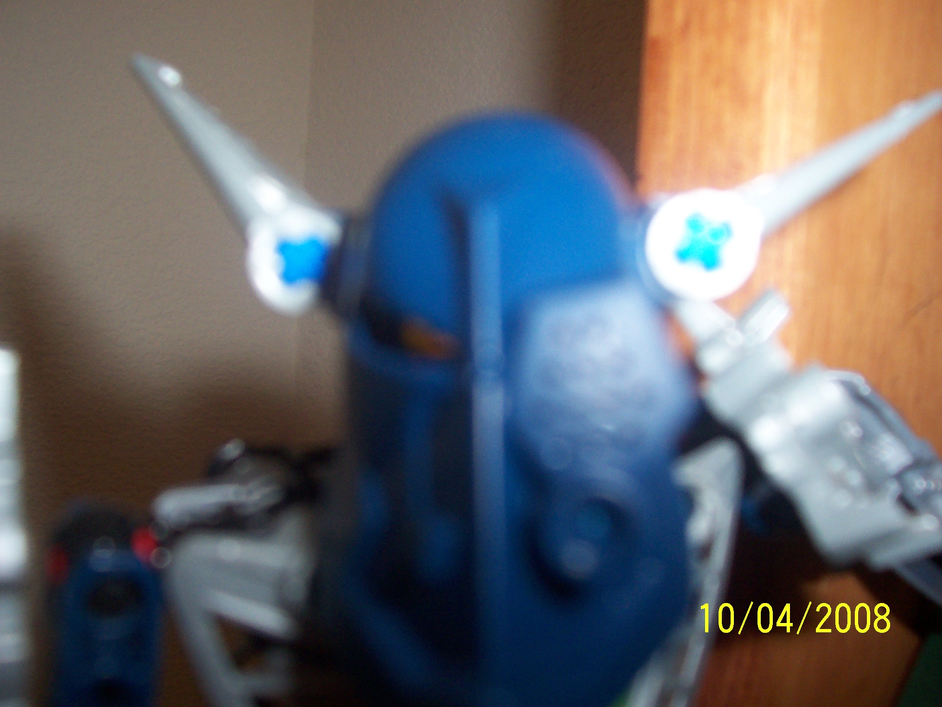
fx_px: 1007
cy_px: 354
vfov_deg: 38.7
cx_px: 471
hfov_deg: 50.1
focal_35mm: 37
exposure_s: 1/60
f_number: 2.8
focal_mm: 5.6
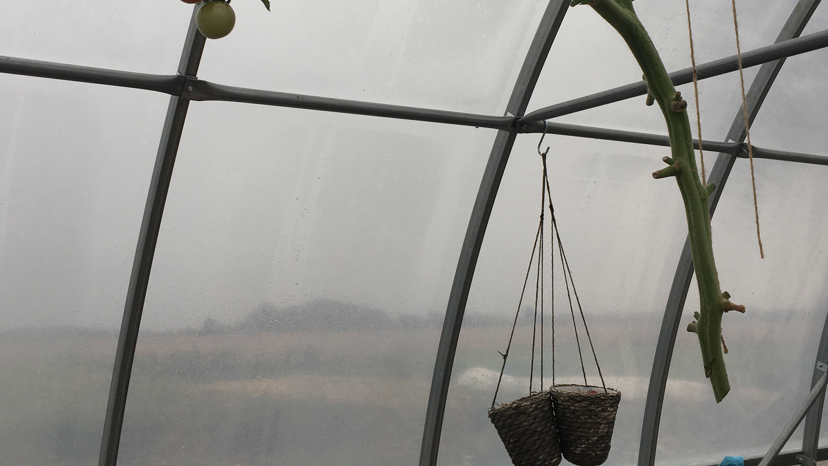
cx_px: 407
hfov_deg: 47.4
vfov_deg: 27.4
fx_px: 944
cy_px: 128
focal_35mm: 43
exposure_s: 1/398
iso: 25
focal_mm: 4.15
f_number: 2.2
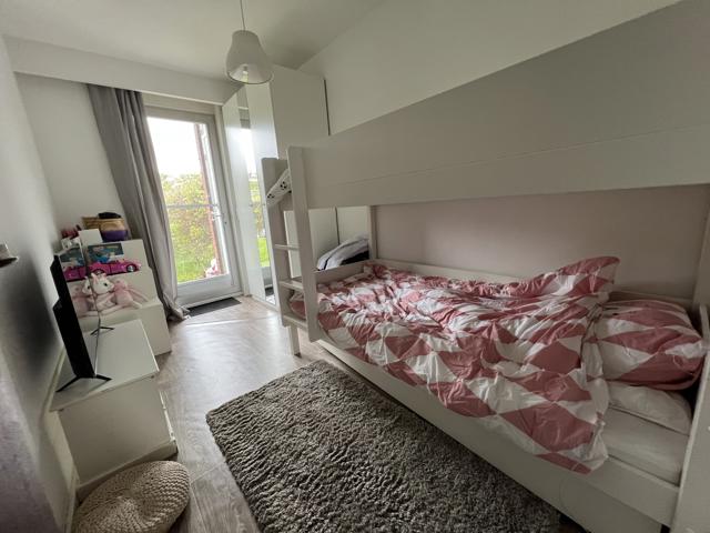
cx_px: 355
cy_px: 266
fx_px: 267
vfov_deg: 89.9
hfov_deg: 106.2
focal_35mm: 13
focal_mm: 1.57
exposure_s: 1/100
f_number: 1.8
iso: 125
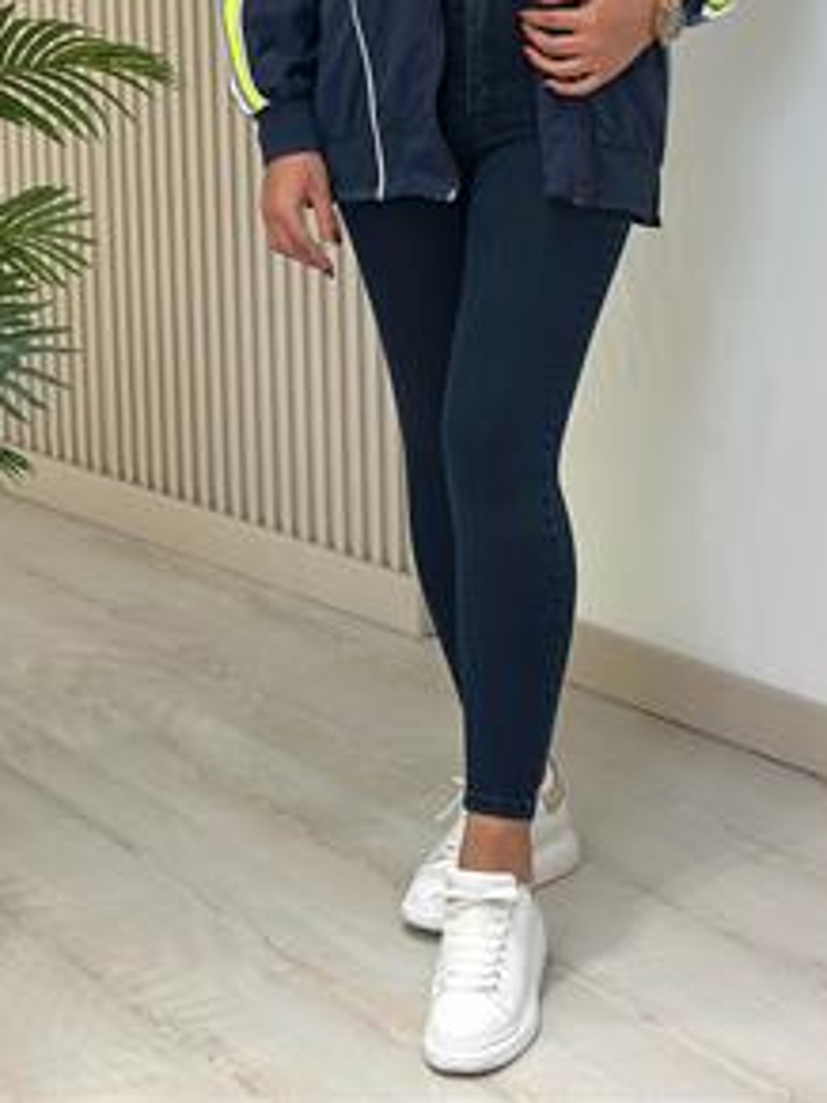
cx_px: 421
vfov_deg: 21.7
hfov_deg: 16.8
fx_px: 2805
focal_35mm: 88
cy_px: 97
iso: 64
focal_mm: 6.86
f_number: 1.78
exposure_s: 1/129
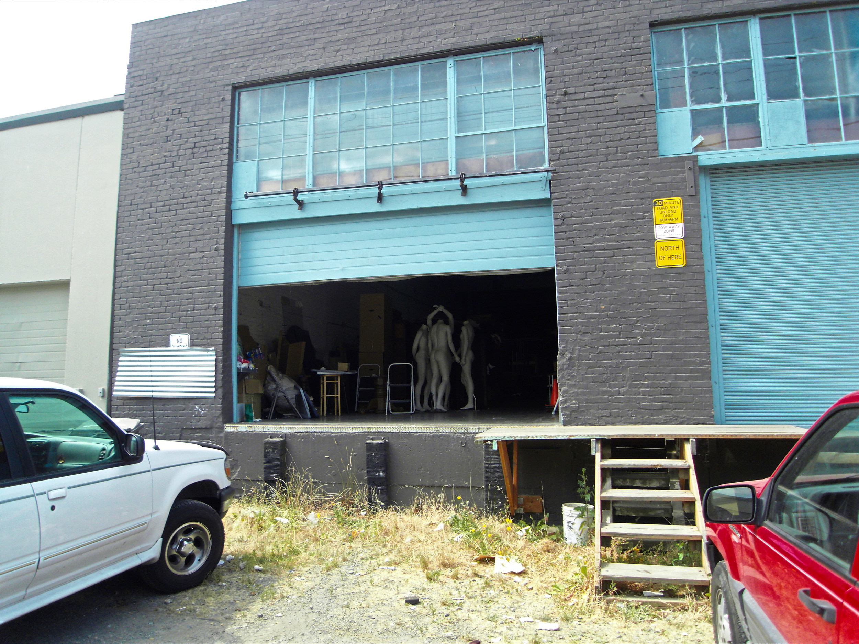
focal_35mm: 24
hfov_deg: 71.6
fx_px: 596
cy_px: 322
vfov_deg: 56.8
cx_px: 430
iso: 80
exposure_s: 1/80
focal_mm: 4.3
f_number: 7.3
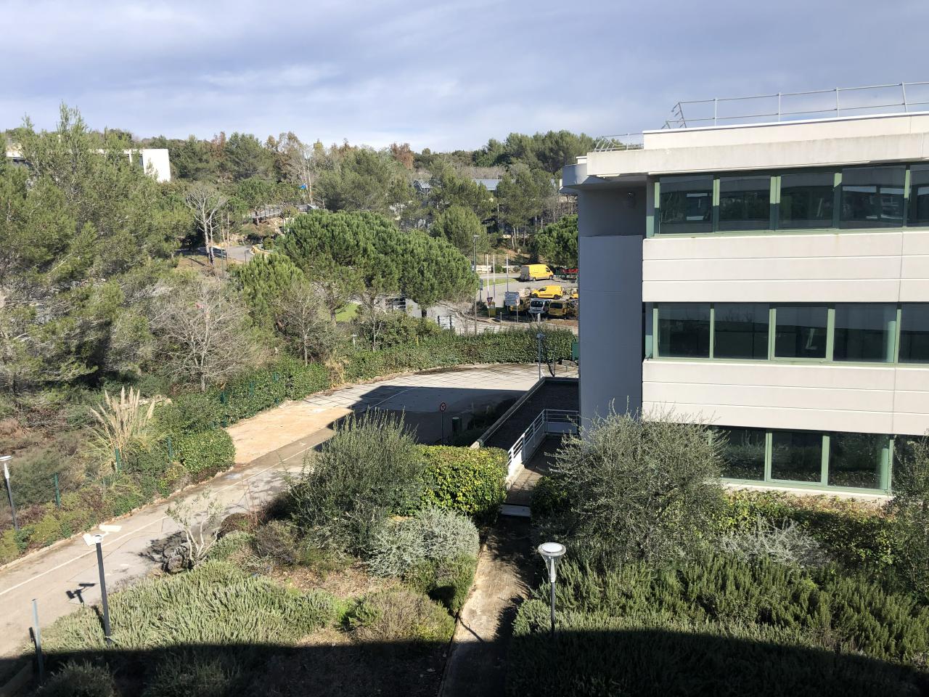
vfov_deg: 49.7
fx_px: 751
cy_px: 348
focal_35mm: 28
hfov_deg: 63.4
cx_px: 464
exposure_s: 1/2288
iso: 20
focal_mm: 3.99
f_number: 1.8
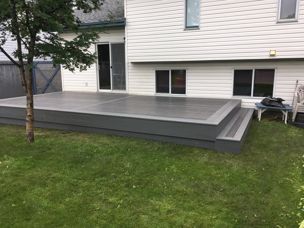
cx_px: 152
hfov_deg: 61.7
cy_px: 114
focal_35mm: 29
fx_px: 255
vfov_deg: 48.2
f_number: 2.2
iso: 25
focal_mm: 4.15
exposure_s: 1/262
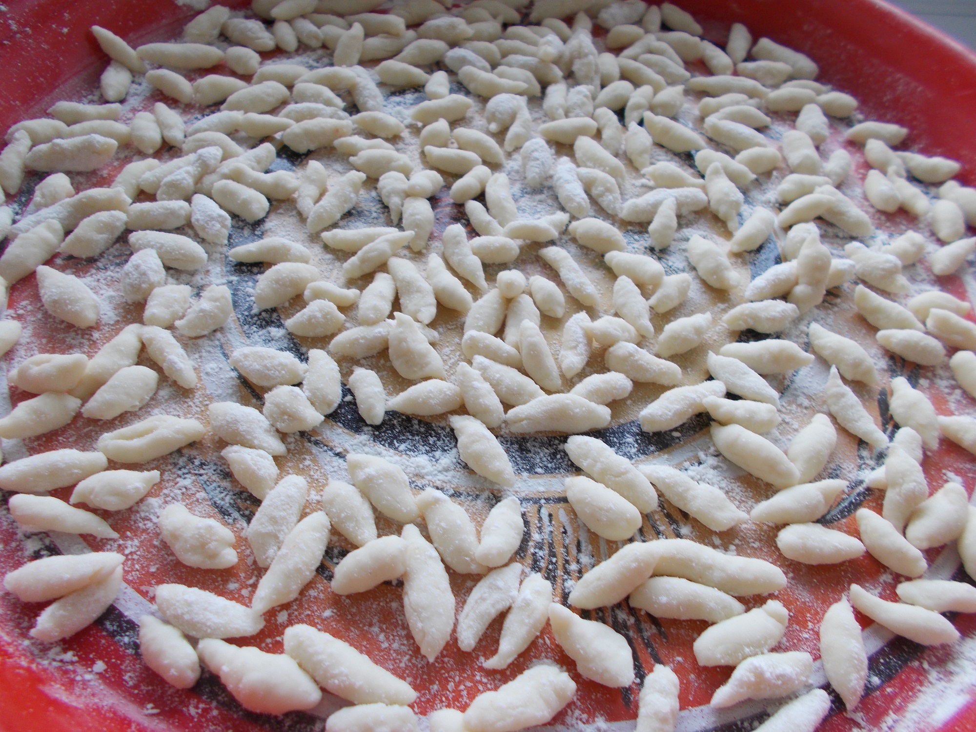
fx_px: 733
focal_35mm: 26
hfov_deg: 67.3
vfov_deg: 53.1
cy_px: 366
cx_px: 488
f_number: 3.2
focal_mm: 4.6
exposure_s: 1/40
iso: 80
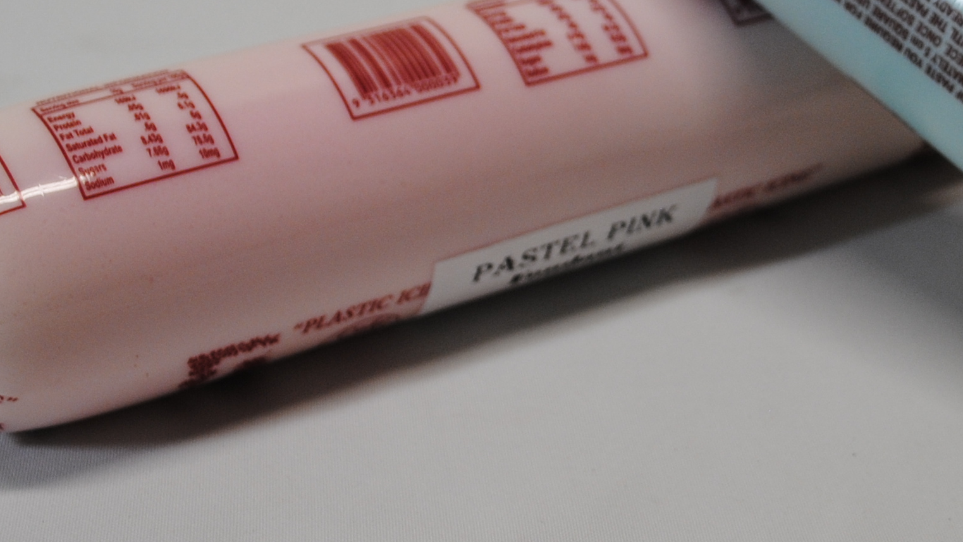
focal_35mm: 80
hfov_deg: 26.0
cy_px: 169
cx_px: 782
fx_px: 2043
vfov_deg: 15.1
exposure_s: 1/60
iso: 200
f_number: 3.8
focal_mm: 20
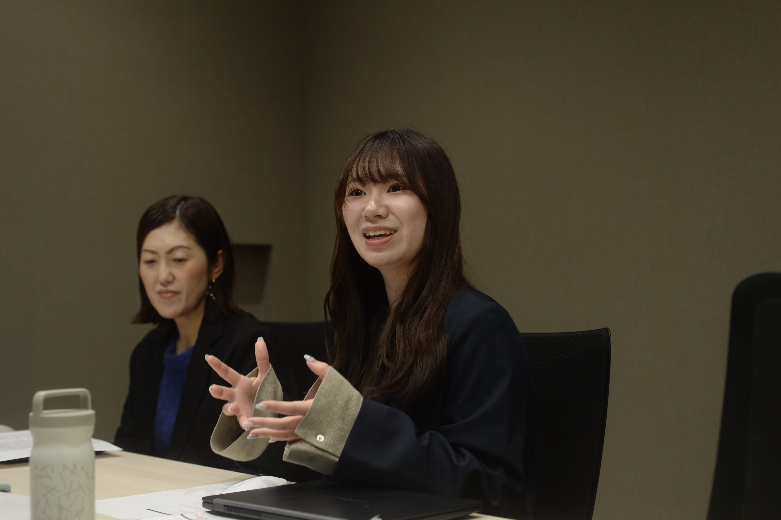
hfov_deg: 39.6
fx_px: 1084
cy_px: 260
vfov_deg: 27.0
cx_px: 390
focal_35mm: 50
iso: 400
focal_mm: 50
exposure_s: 1/100
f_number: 2.8
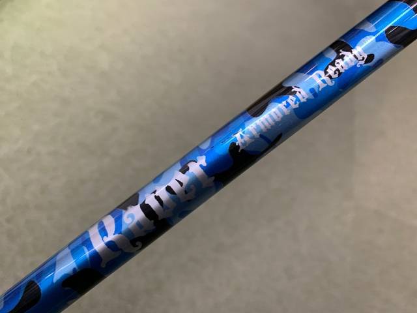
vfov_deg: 53.1
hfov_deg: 67.3
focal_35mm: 26
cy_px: 156
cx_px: 208
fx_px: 313
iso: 160
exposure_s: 1/60
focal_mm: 4.25
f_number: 1.8
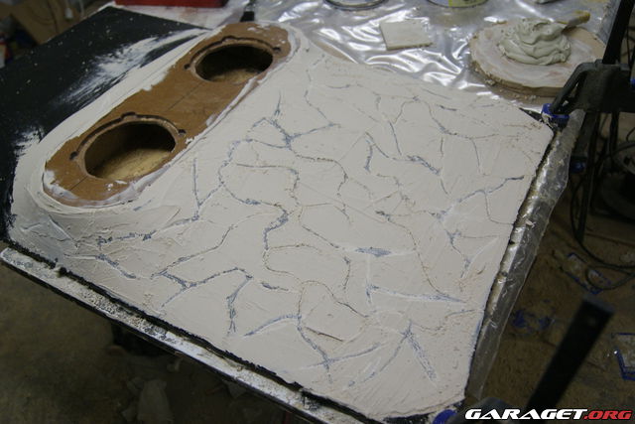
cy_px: 212
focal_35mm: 33
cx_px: 318
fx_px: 582
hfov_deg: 57.2
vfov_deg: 40.0
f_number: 4
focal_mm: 22
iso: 400
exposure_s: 1/30
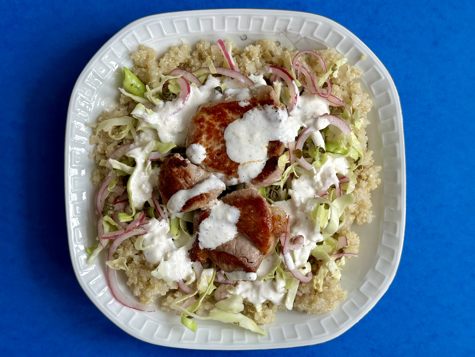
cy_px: 178
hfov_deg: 39.7
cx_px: 238
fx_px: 659
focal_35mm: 48
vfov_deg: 30.3
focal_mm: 6.86
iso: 80
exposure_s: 1/121
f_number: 1.78
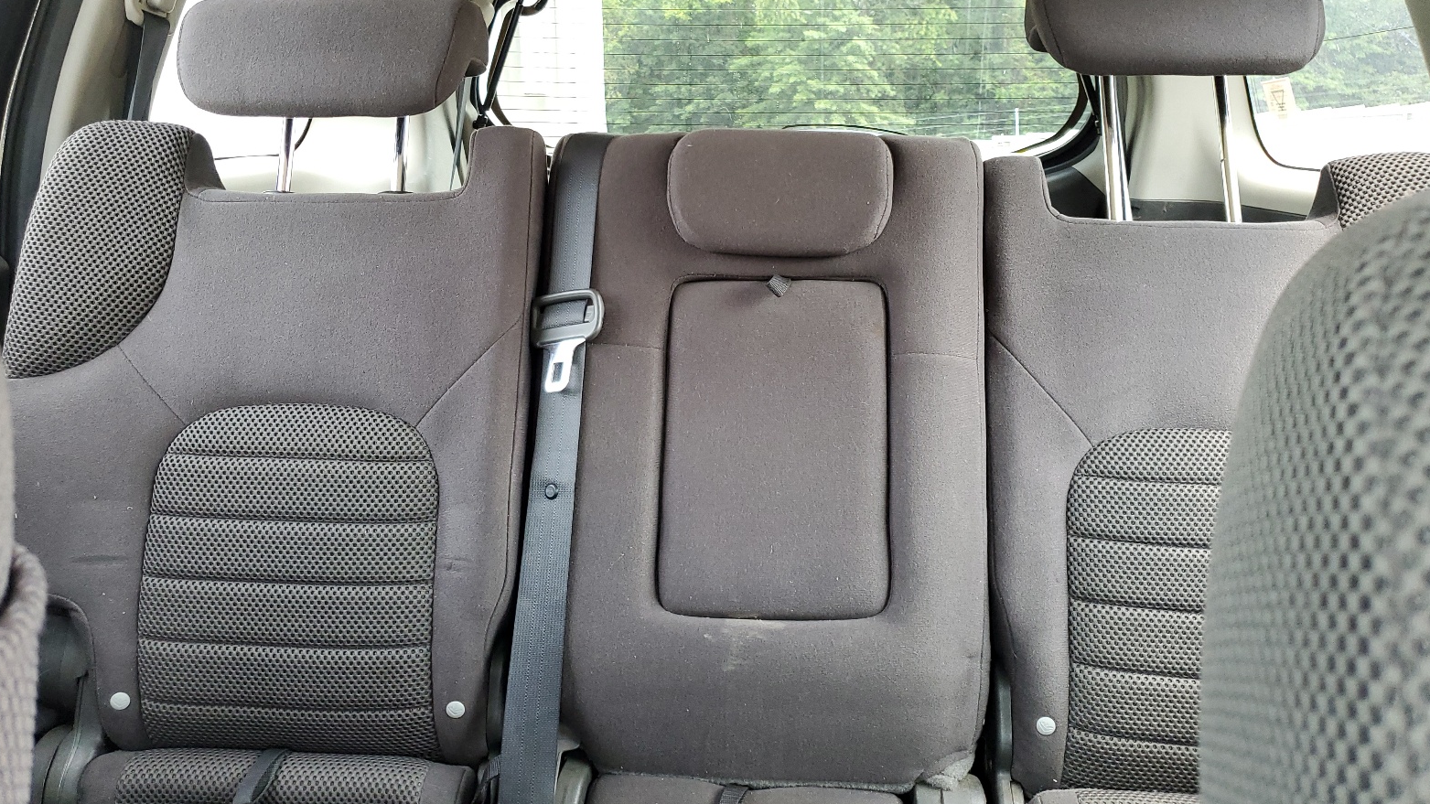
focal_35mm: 29
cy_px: 342
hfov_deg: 66.1
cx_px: 724
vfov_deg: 40.1
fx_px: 1100
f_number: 1.5
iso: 142
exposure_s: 1/60.2
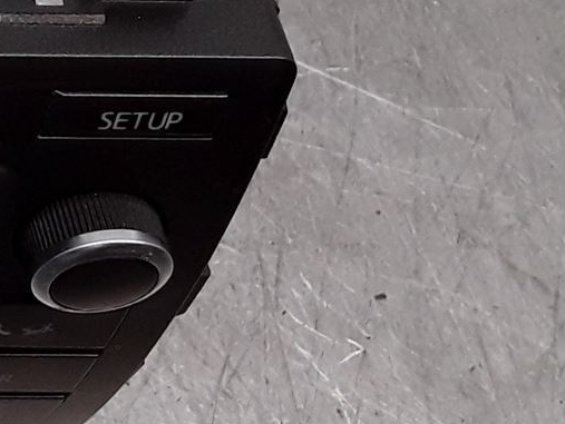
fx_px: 1846
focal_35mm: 113
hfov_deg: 14.6
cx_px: -547
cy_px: -55
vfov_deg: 12.9
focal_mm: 2.91
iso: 100
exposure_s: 1/184
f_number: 1.9
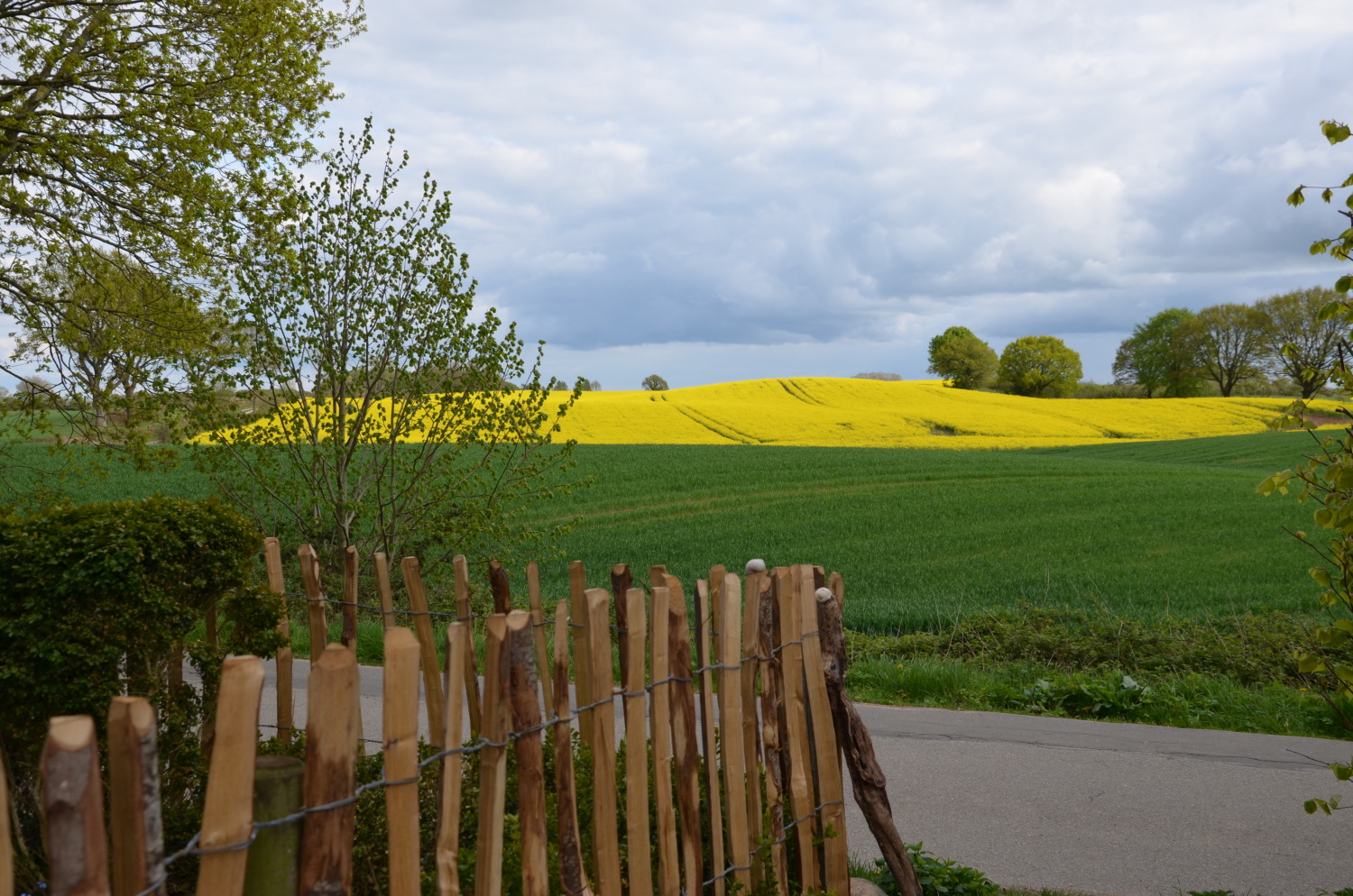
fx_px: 1463
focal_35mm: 39
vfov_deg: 34.1
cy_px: 448
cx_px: 676
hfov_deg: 49.6
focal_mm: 26
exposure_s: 1/250
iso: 200
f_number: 8
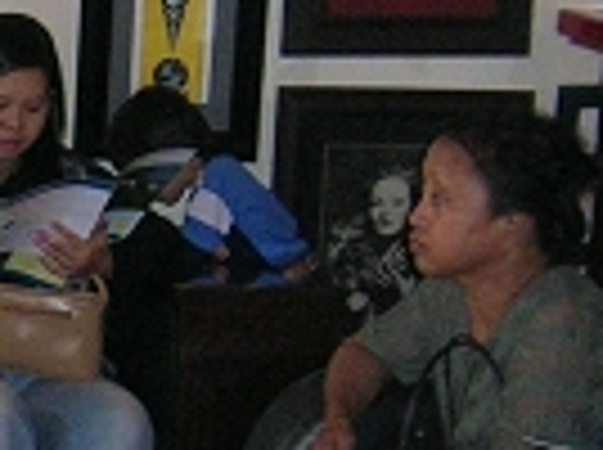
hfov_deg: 12.4
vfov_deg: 9.4
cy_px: 351
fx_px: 2730
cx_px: -72
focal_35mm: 157
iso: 200
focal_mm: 5.4
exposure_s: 1/60.1
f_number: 2.8
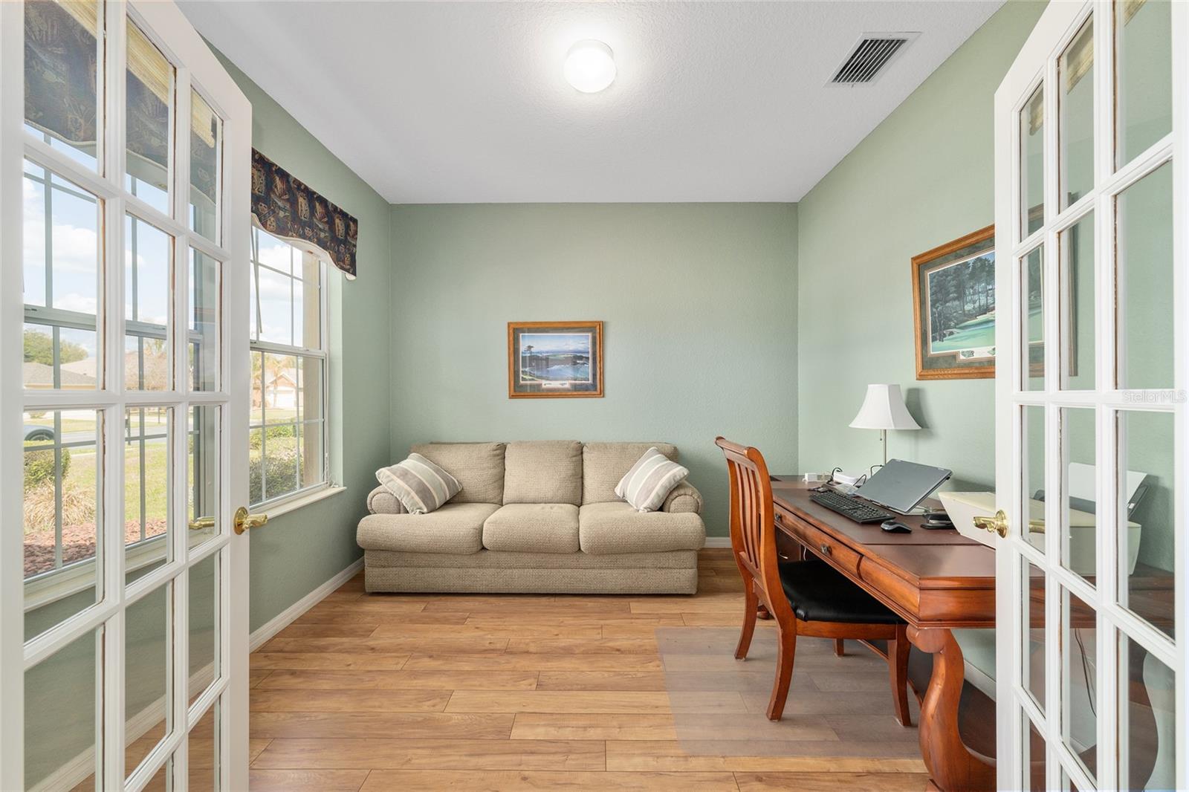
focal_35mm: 14
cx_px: 594
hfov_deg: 104.3
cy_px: 396
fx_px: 462
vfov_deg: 81.2
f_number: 8
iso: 320
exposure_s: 1/15
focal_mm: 14
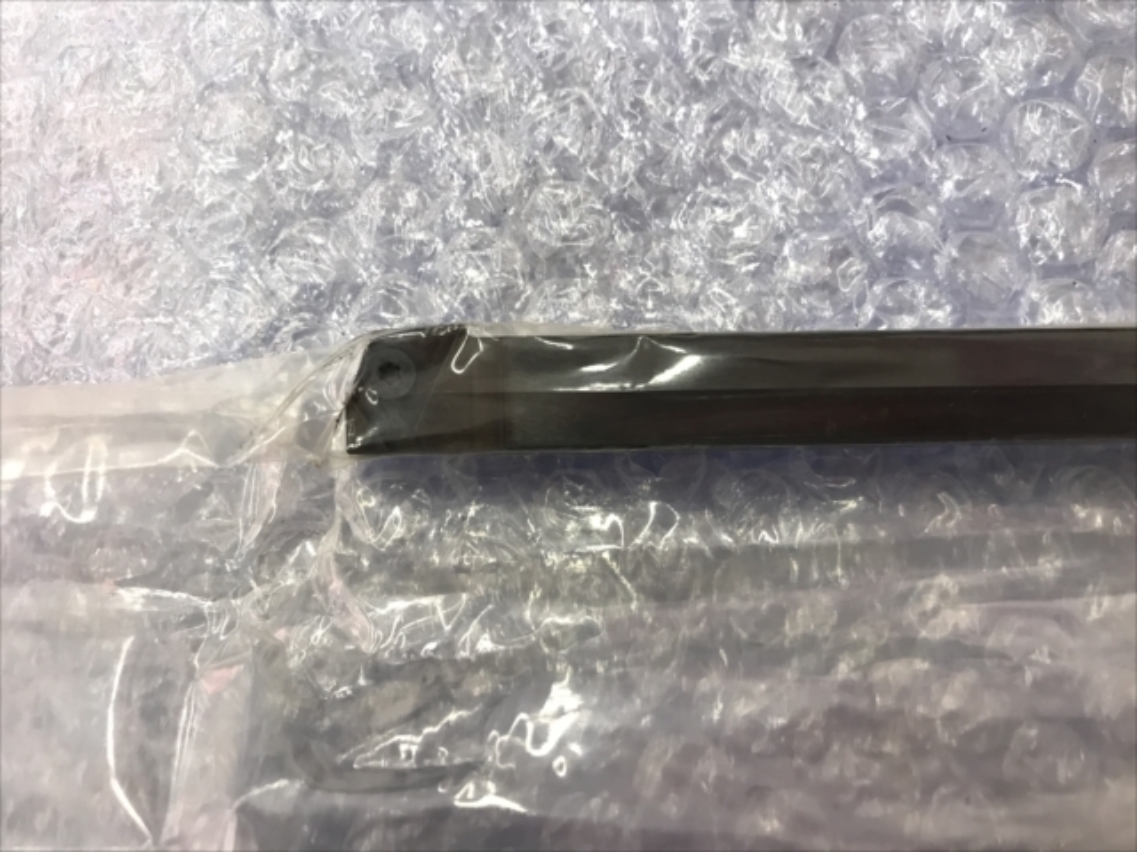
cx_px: 568
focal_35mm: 28
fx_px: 920
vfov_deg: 49.7
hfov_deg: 63.4
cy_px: 426
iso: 40
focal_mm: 3.99
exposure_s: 1/30
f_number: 1.8
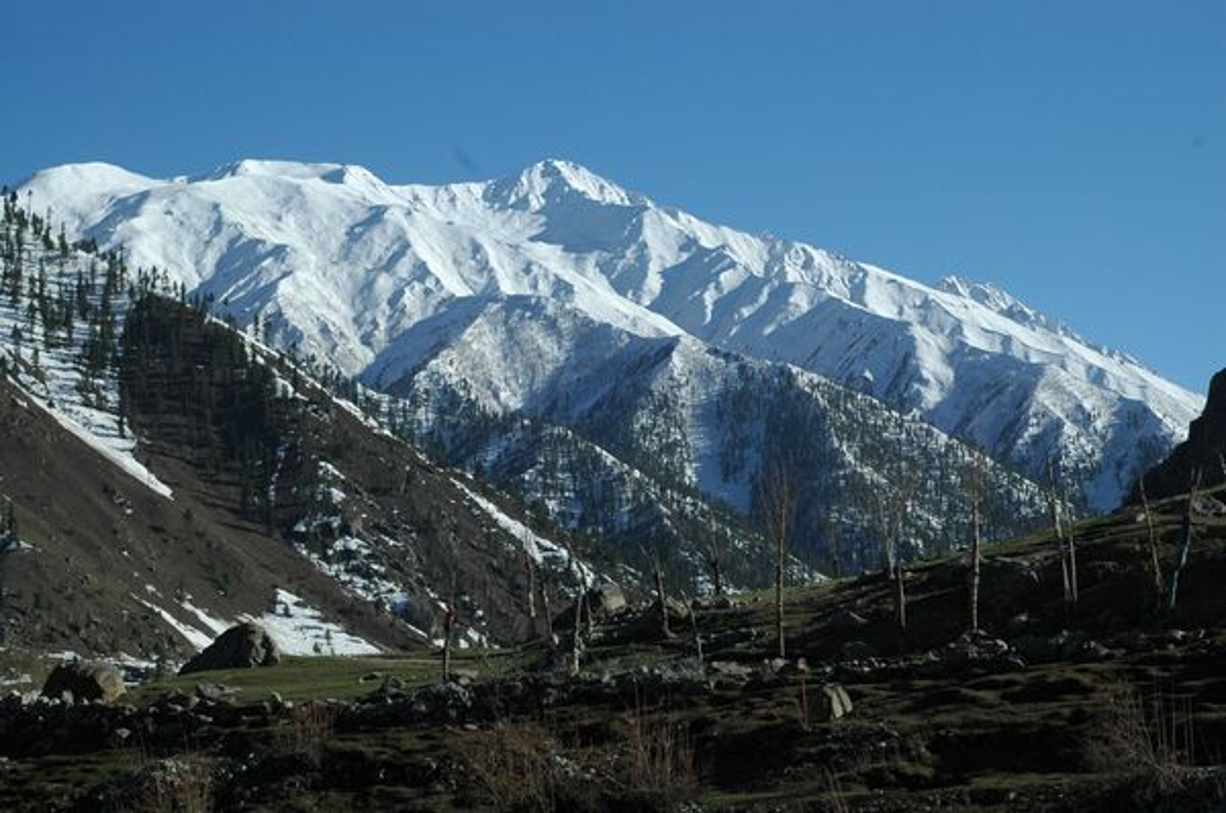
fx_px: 2550
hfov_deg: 27.0
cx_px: 613
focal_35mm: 75
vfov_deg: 18.1
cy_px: 406
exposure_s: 1/1250
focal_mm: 50
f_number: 8
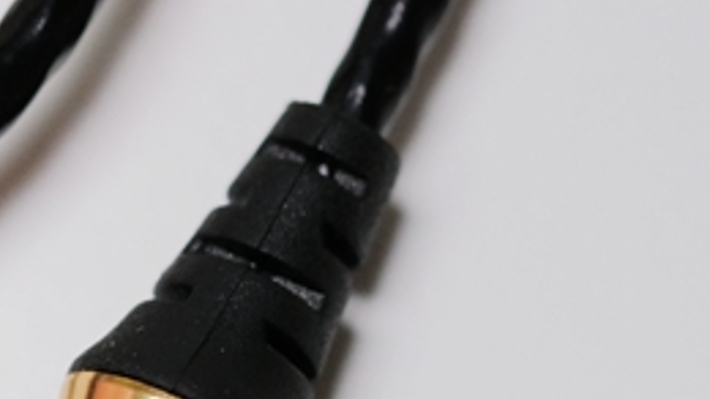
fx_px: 6831
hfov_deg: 5.8
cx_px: -625
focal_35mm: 363
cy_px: 594
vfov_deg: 3.3
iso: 1000
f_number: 4
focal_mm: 60
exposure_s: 1/160
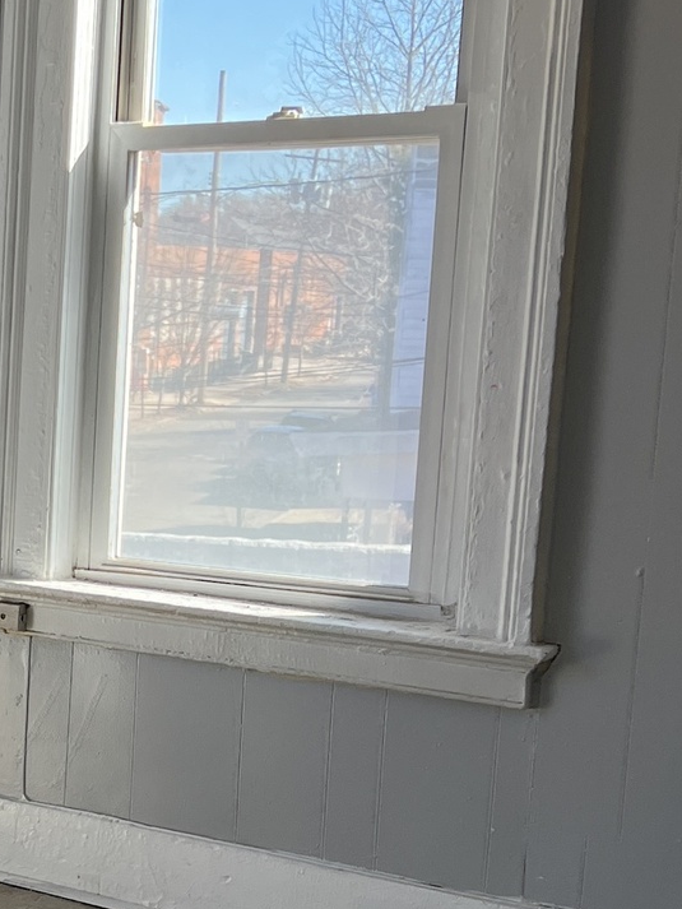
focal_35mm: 84
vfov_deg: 23.1
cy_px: 659
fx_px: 2206
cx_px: -294
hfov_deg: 16.3
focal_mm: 5.7
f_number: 1.5
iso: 50
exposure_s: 1/539
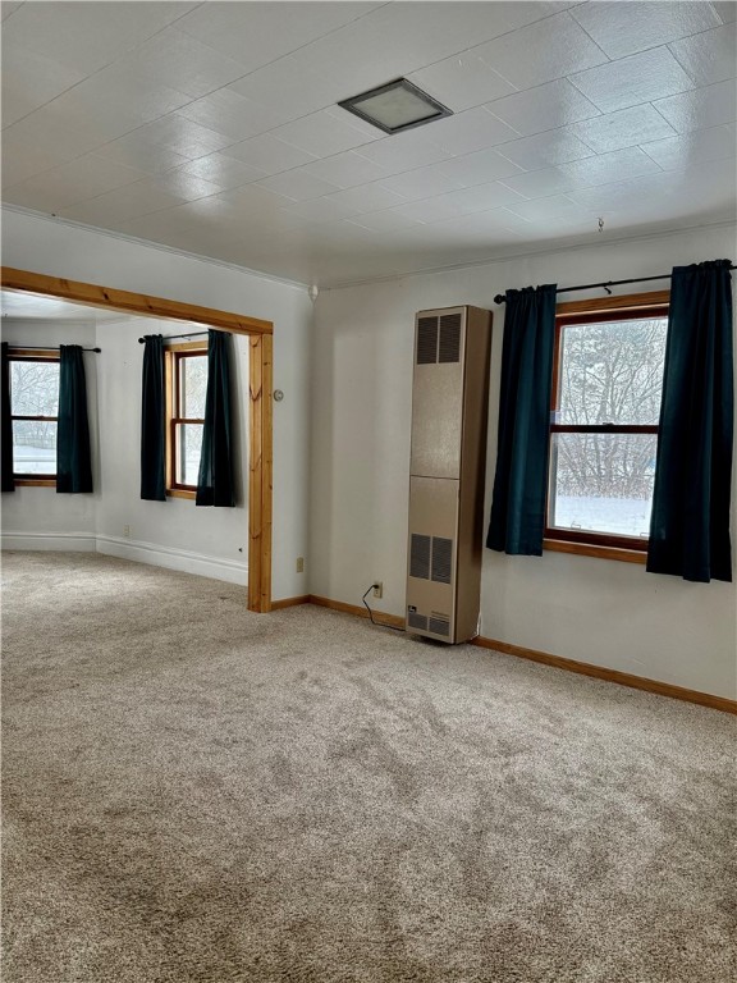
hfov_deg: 56.8
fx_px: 681
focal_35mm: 24
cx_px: 368
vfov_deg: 71.6
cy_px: 492
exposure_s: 1/120
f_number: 1.78
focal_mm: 6.76
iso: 250
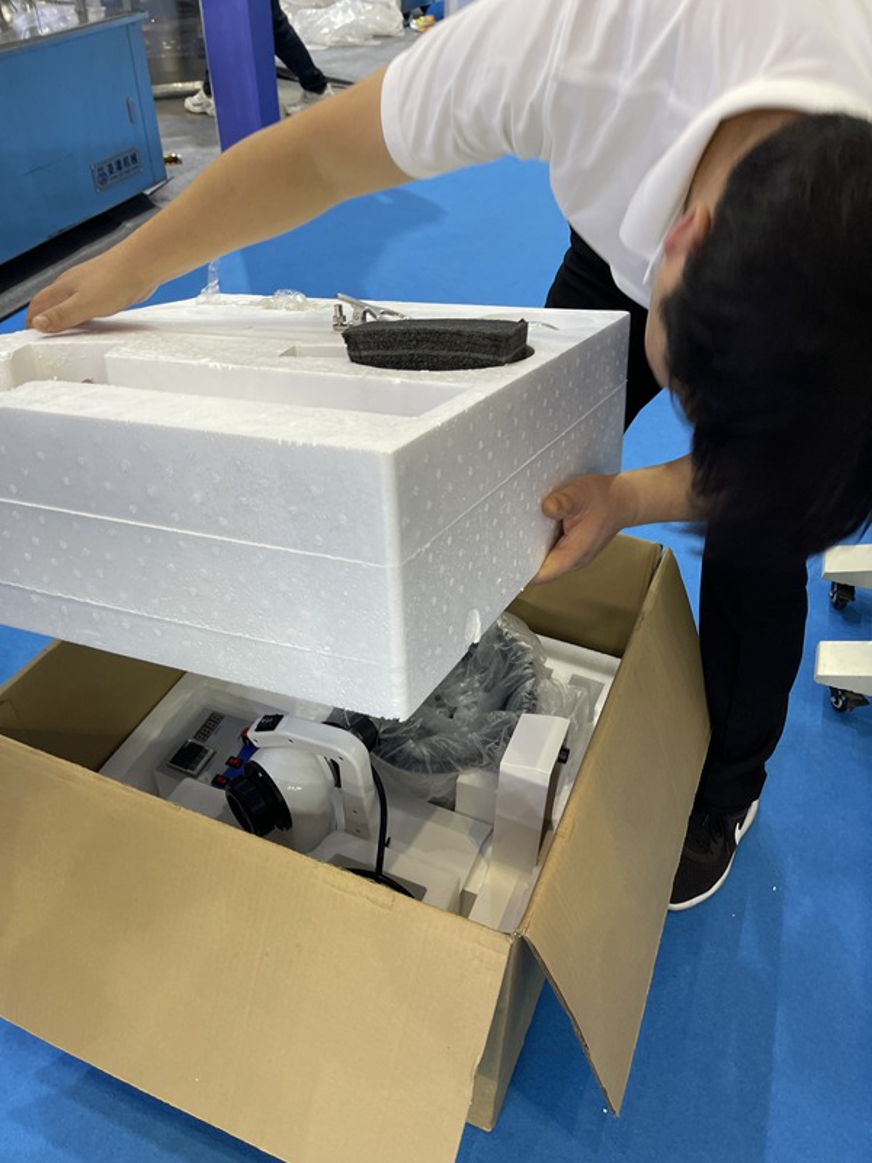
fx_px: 840
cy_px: 582
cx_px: 436
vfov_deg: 69.4
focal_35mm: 25
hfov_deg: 54.9
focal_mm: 5.1
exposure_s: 1/100
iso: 100
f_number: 1.6
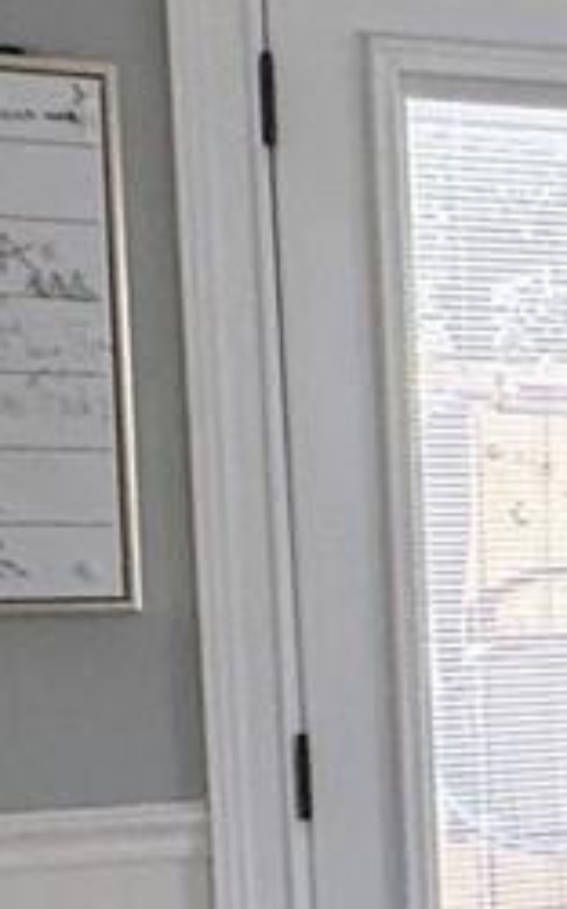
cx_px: 1508
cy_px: 705
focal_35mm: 95
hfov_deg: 10.9
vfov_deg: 21.6
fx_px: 2352
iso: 250
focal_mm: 2.22
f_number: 2.2
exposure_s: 1/120
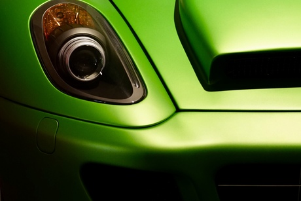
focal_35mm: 40
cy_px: 100
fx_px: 335
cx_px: 150
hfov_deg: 48.4
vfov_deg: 33.4
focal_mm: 40
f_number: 5.6
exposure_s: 1/60
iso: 1600
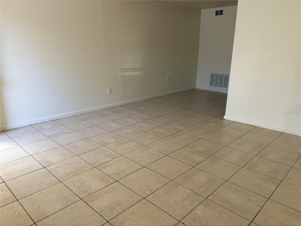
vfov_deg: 53.1
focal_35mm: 26
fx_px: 226
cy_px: 113
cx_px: 150
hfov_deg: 67.3
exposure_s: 1/121
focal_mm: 5.96
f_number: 1.6
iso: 64
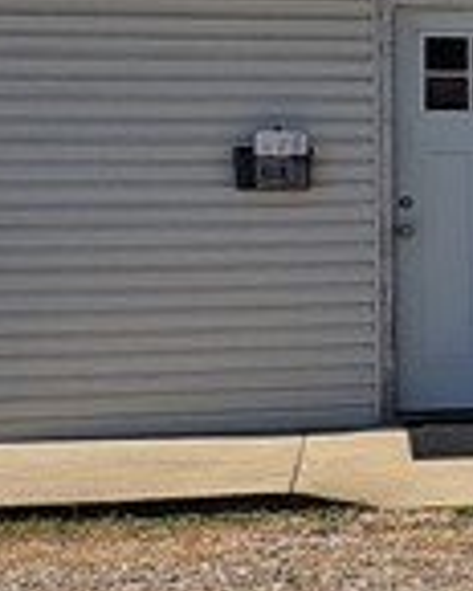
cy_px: 228
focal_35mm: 166
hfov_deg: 7.1
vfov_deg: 11.6
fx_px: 2905
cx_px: 1855
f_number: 1.8
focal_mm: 5.23
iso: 50
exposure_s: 1/1639
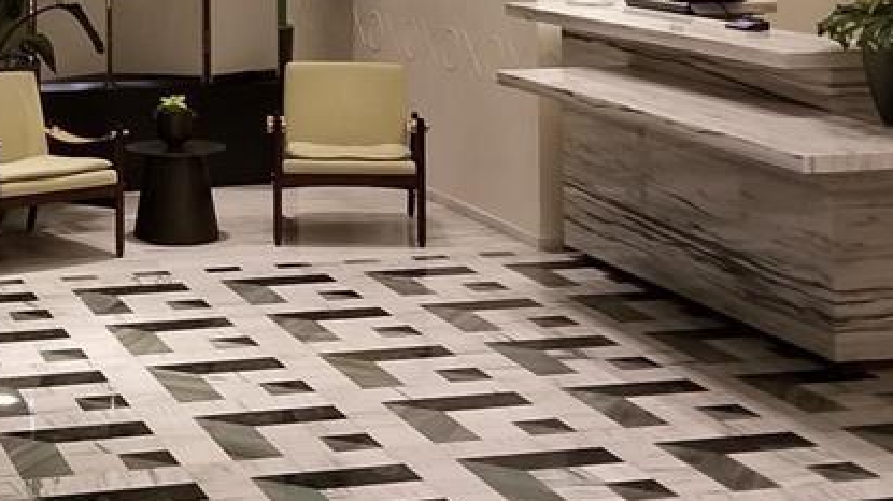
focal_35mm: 82
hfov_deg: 25.3
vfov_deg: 14.2
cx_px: 144
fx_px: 1941
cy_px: -108
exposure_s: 1/24
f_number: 1.7
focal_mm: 4.25
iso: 250
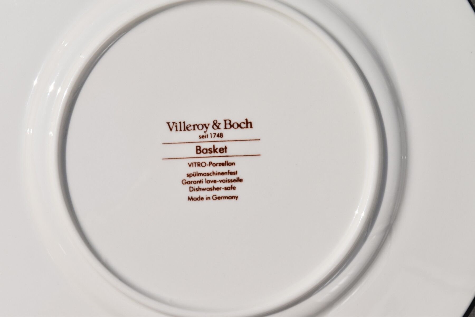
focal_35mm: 82
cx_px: 238
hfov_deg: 24.6
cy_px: 158
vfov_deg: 16.6
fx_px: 1088
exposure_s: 1/640
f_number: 13
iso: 200
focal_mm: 55
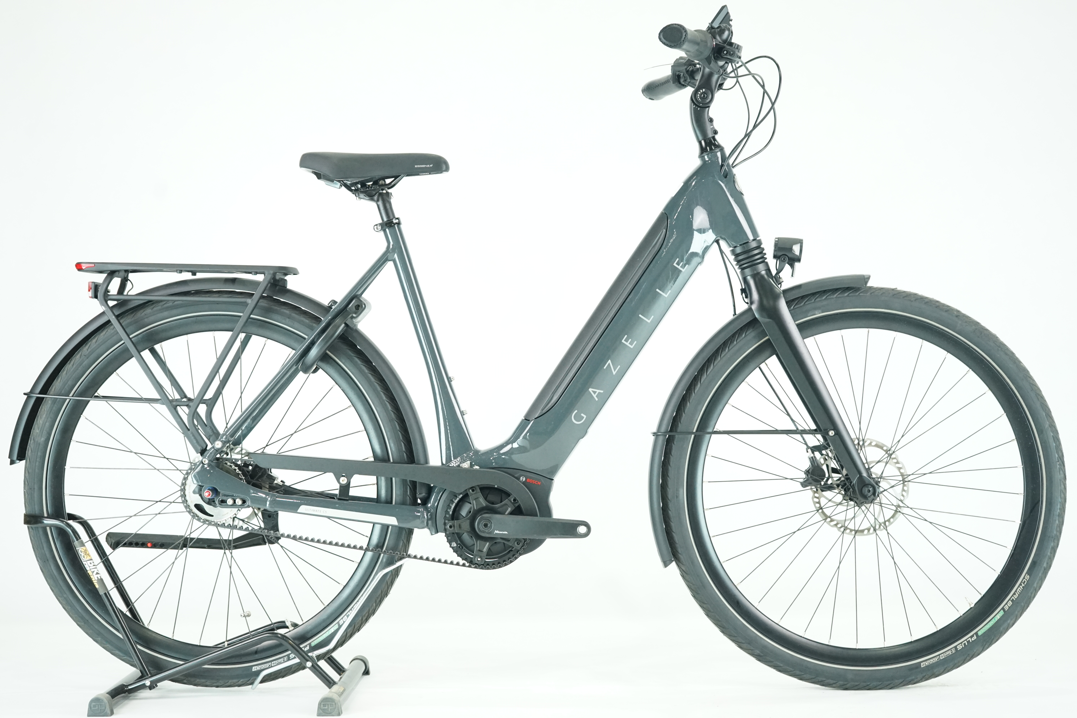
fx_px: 1795
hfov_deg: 33.4
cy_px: 359
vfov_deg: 22.6
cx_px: 538
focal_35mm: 60
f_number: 5
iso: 3200
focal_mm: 60
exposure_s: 1/200
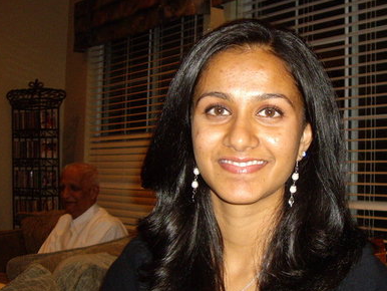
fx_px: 705
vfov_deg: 23.3
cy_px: 133
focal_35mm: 63
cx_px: 259
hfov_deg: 30.5
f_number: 2.7
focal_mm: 6.2
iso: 200
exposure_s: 1/40
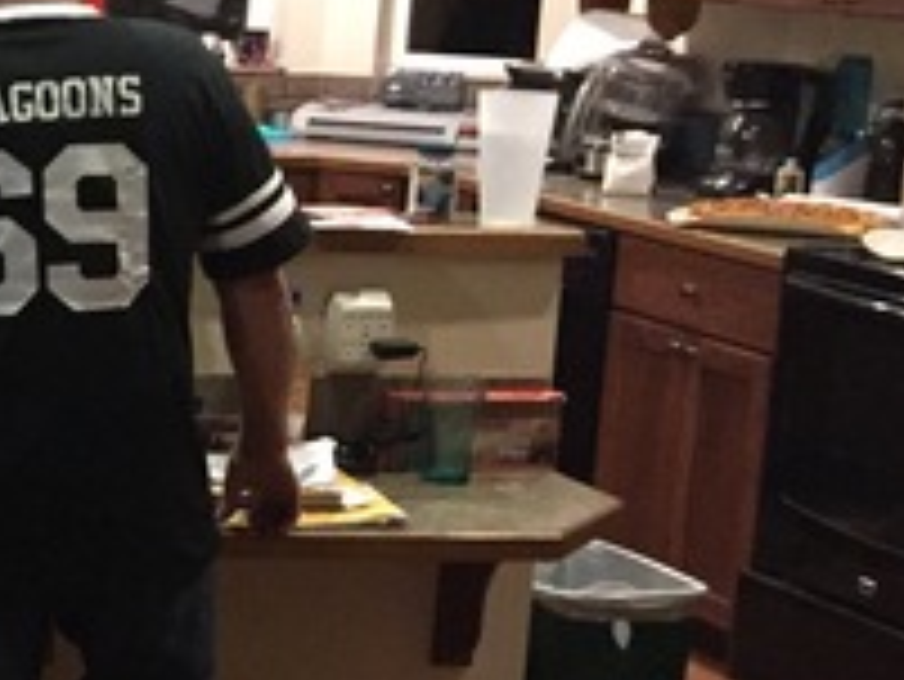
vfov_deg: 14.2
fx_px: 2718
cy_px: 315
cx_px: -697
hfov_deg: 16.1
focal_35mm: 104
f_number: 2.2
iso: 320
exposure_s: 1/15
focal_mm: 4.15
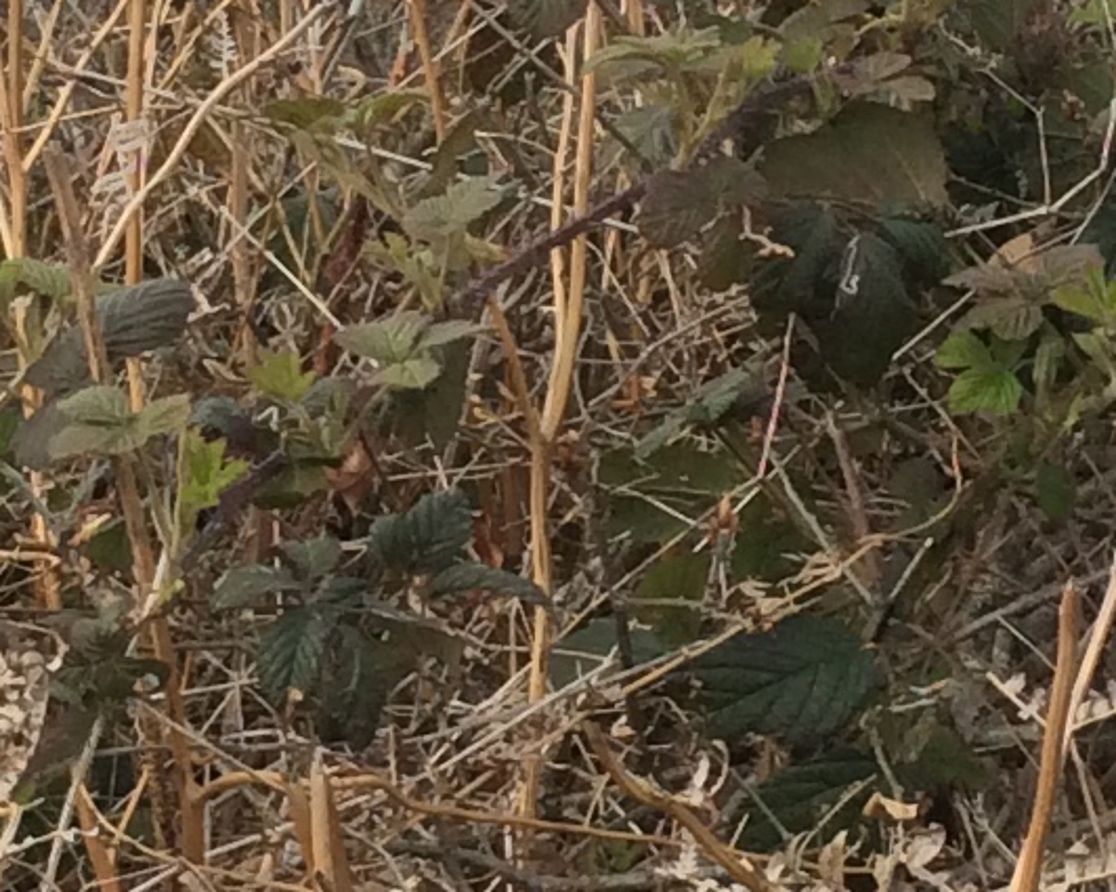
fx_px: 5018
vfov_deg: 10.2
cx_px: 478
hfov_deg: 12.7
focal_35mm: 152
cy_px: 369
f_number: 2.4
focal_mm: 3.3
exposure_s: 1/1059
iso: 32
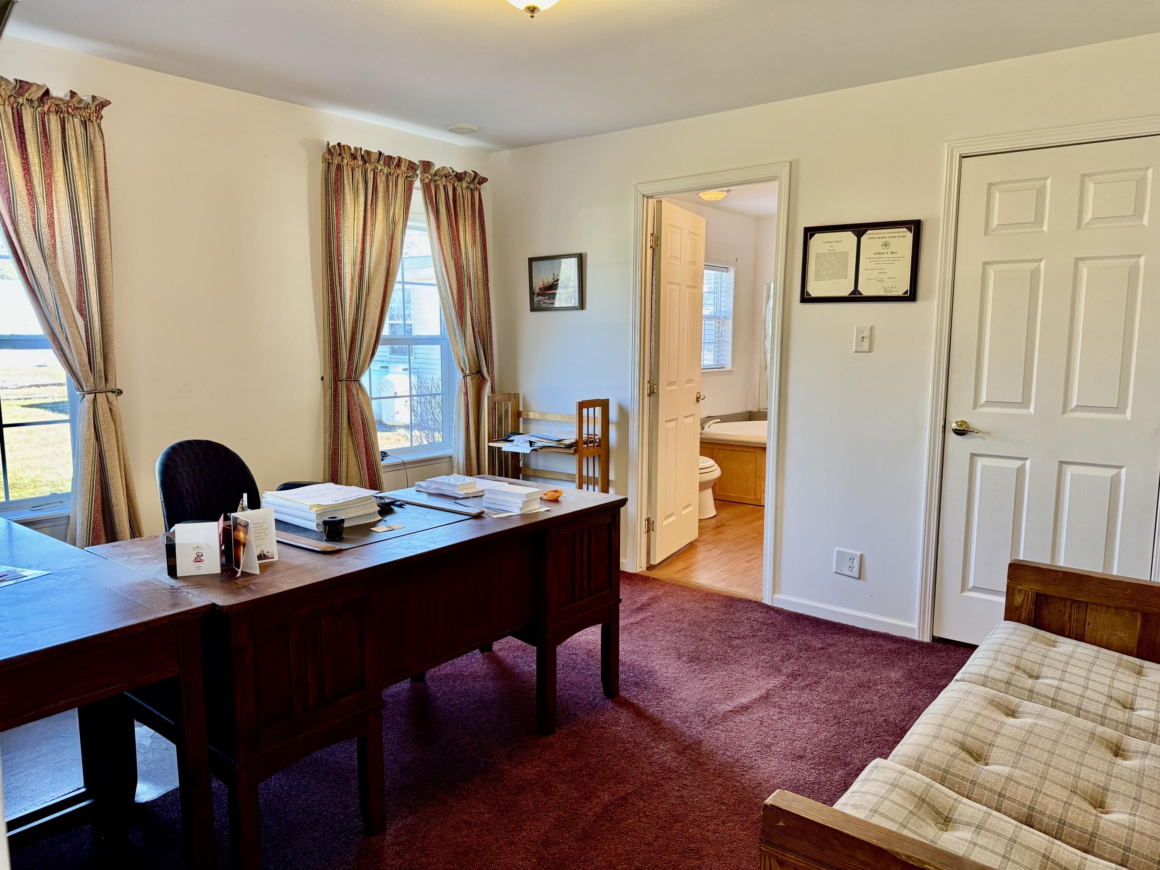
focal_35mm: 24
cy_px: 435
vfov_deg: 56.8
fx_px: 804
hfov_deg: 71.6
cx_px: 580
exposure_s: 1/120
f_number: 1.78
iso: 200
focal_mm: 6.76
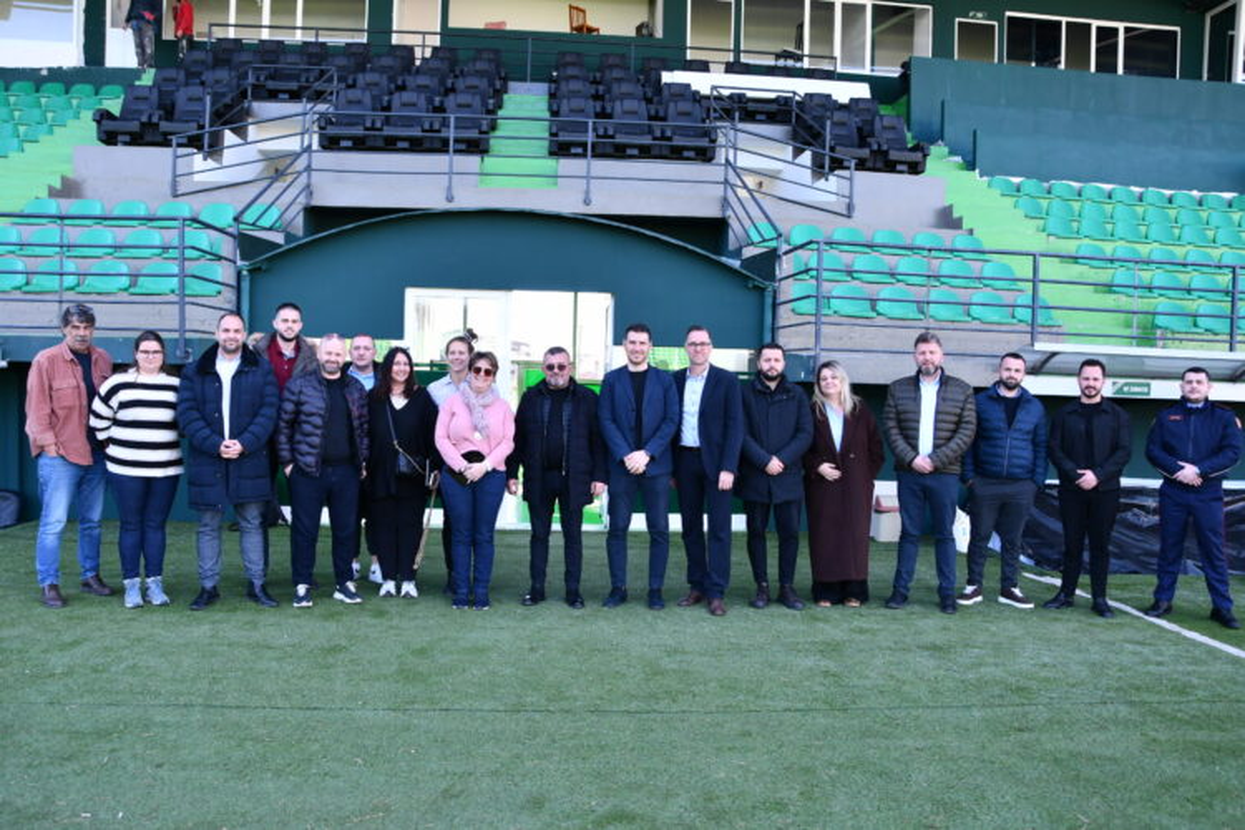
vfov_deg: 47.9
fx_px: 934
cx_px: 622
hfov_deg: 67.4
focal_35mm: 27
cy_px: 415
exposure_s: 1/250
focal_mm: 18
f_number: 5.6
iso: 400
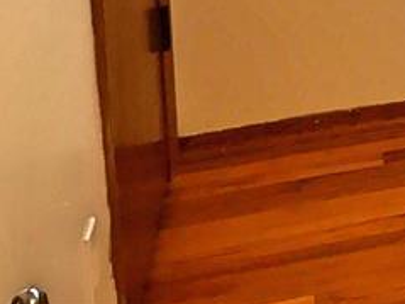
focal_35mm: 120
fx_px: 1403
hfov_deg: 13.7
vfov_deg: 11.0
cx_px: 837
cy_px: -343
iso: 25
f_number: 1.8
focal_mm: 3.99
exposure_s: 1/40
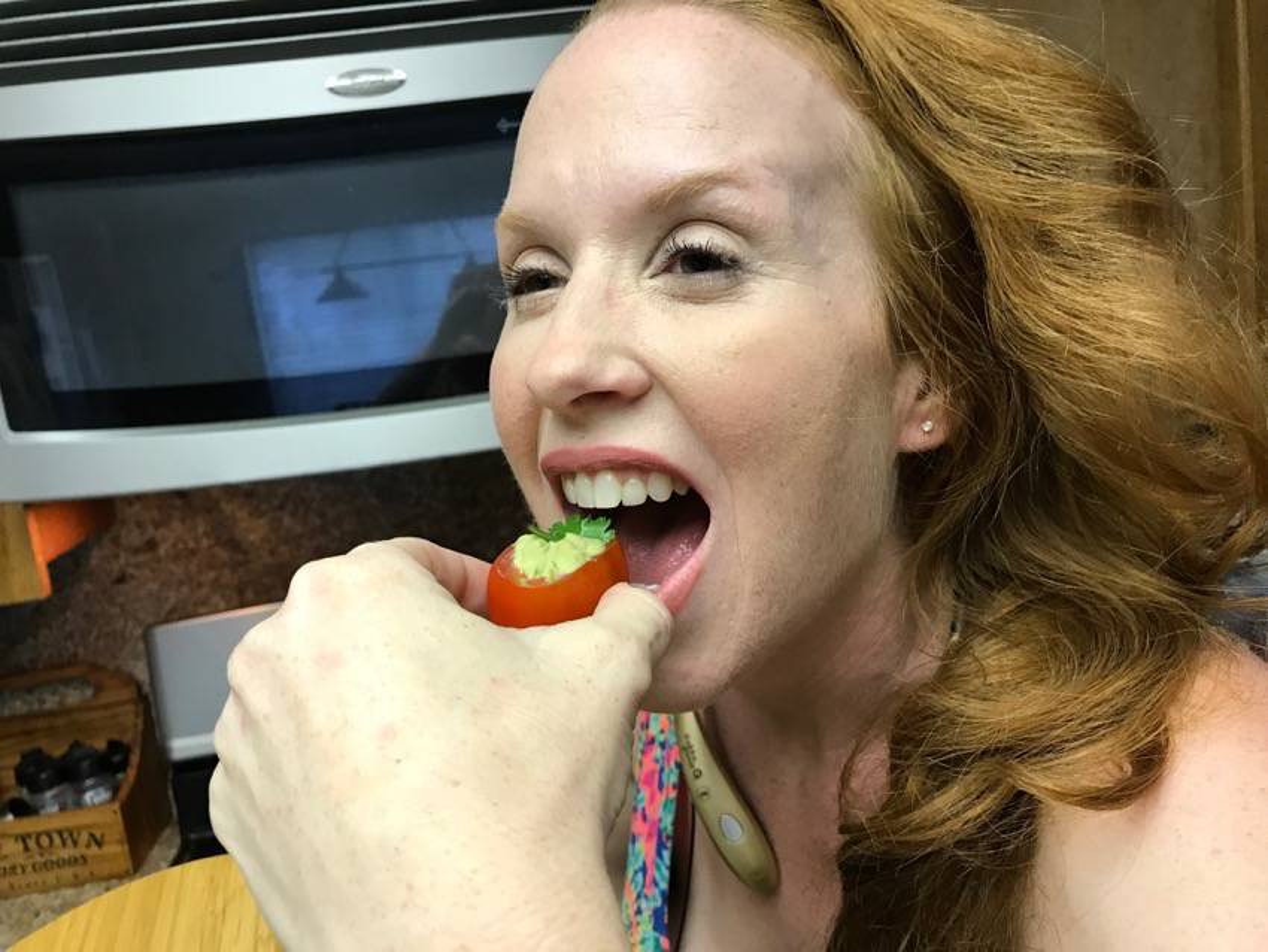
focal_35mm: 28
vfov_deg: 49.8
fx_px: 1026
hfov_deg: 63.4
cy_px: 476
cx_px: 634
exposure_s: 1/30
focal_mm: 3.99
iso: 40
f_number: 1.8
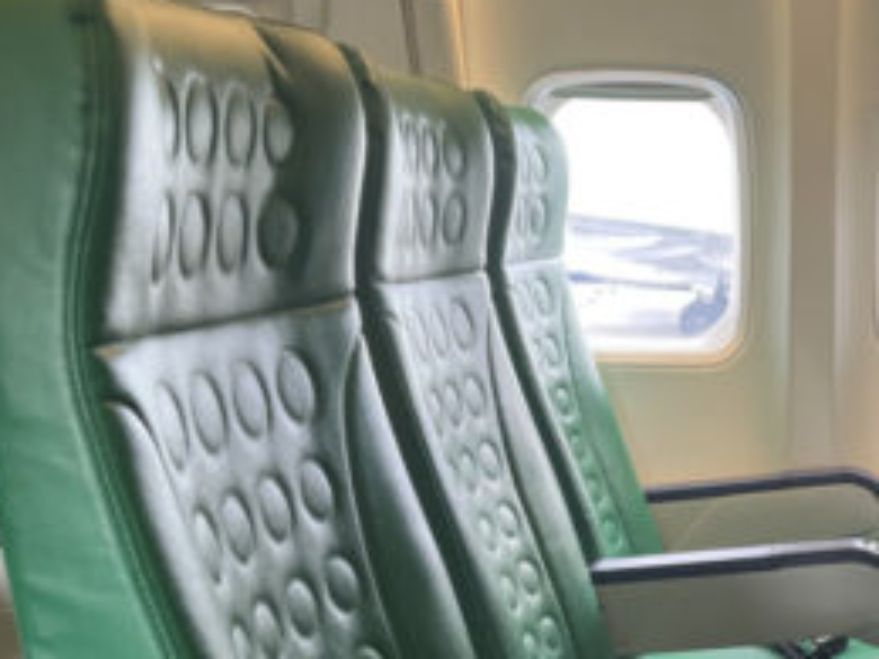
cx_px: 771
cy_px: 443
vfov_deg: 22.8
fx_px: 1625
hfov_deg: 29.2
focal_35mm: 64
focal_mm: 5.7
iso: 125
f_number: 1.5
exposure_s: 1/110
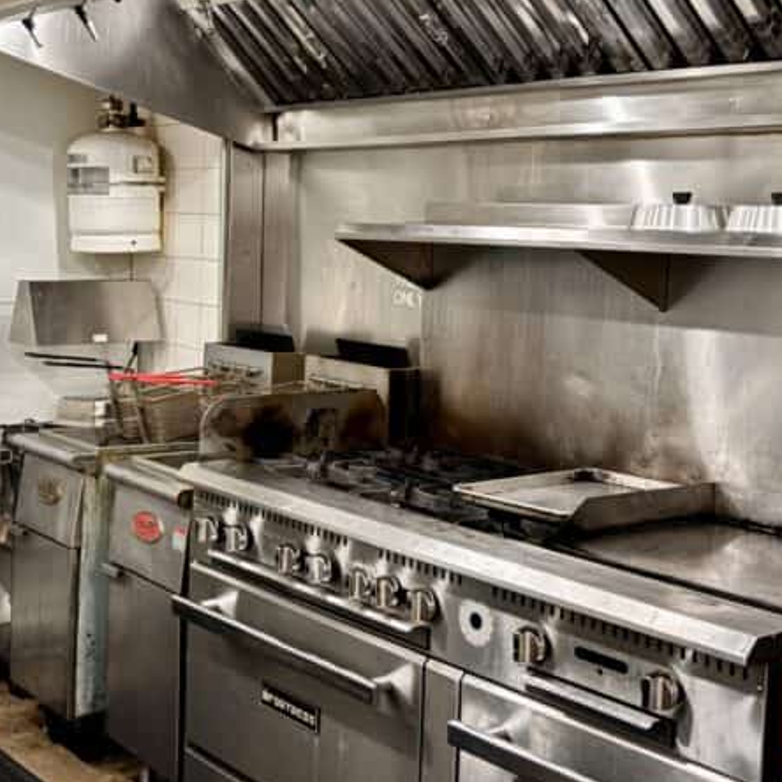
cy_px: 296
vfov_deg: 32.1
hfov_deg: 32.0
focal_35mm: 53
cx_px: 264
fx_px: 1355
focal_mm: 5.96
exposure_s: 1/60
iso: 200
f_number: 1.6
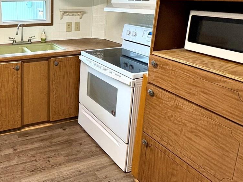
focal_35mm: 30
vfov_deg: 44.7
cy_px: 39
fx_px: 211
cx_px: 30
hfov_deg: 53.5
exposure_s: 1/120
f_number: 2.2
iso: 250
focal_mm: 2.22
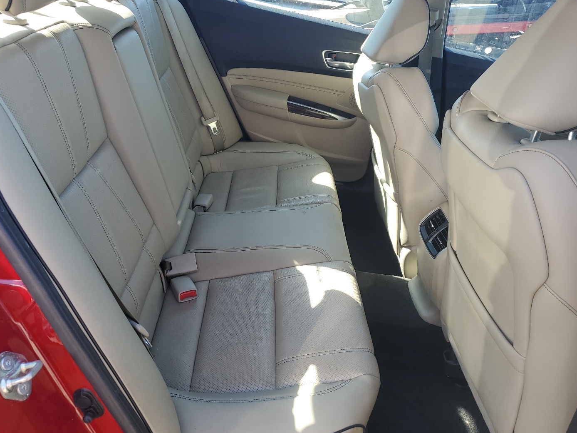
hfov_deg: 60.0
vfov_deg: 46.7
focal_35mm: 30
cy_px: 193
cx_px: 296
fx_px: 500
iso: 50
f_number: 1.5
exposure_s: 1/278
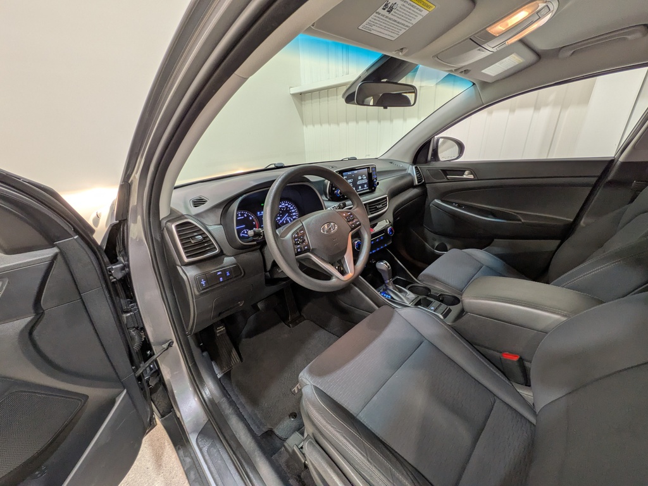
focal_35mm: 14
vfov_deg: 85.7
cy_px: 243
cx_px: 324
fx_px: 262
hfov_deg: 102.1
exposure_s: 1/33.3
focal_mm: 1.83
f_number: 2.2
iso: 49
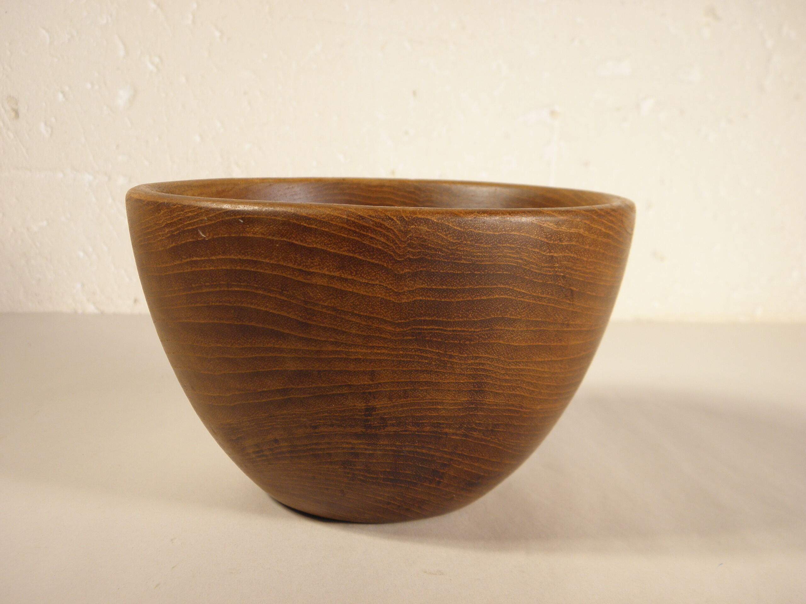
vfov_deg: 32.9
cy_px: 302
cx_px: 403
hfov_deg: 42.9
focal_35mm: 44
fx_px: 1024
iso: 100
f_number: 3.9
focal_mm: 7.9
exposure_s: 1/40
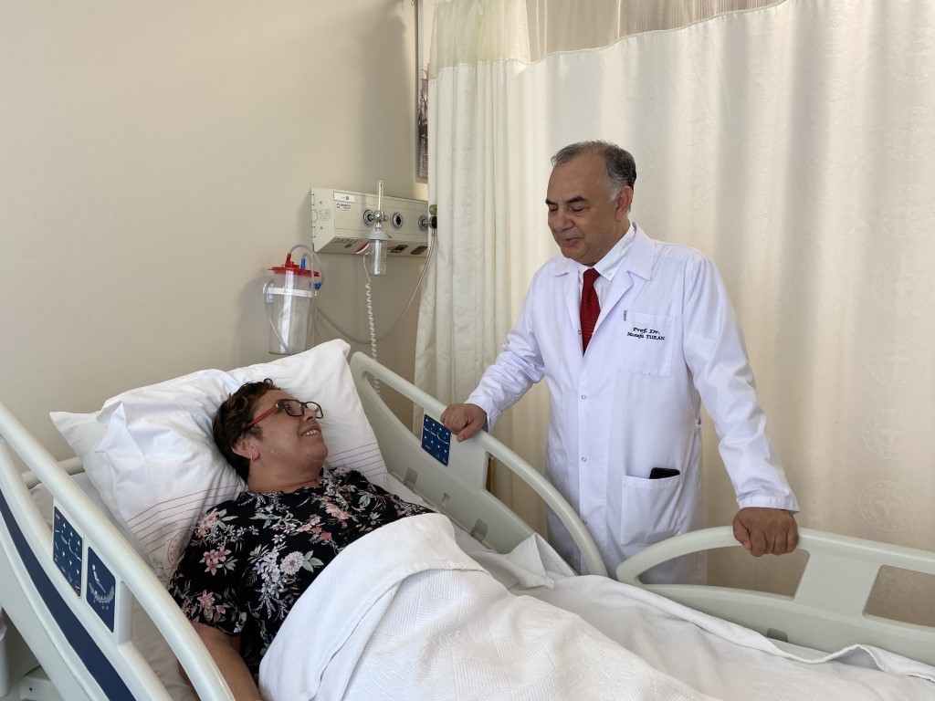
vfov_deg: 53.1
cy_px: 350
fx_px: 702
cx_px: 468
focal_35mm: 26
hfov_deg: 67.3
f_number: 1.8
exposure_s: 1/100
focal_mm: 4.25
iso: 125
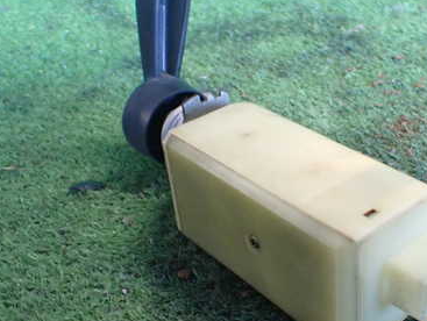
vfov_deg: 29.7
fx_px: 605
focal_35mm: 49
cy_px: 163
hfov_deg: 38.2
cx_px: 304
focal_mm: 5.4
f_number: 2.3
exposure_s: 1/60
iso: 800
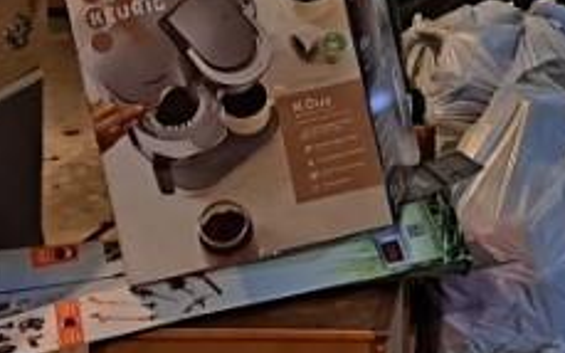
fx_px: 1755
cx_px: 533
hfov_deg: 17.9
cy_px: -269
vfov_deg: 10.8
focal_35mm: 114
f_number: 1.8
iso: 1000
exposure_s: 1/20
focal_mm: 5.23
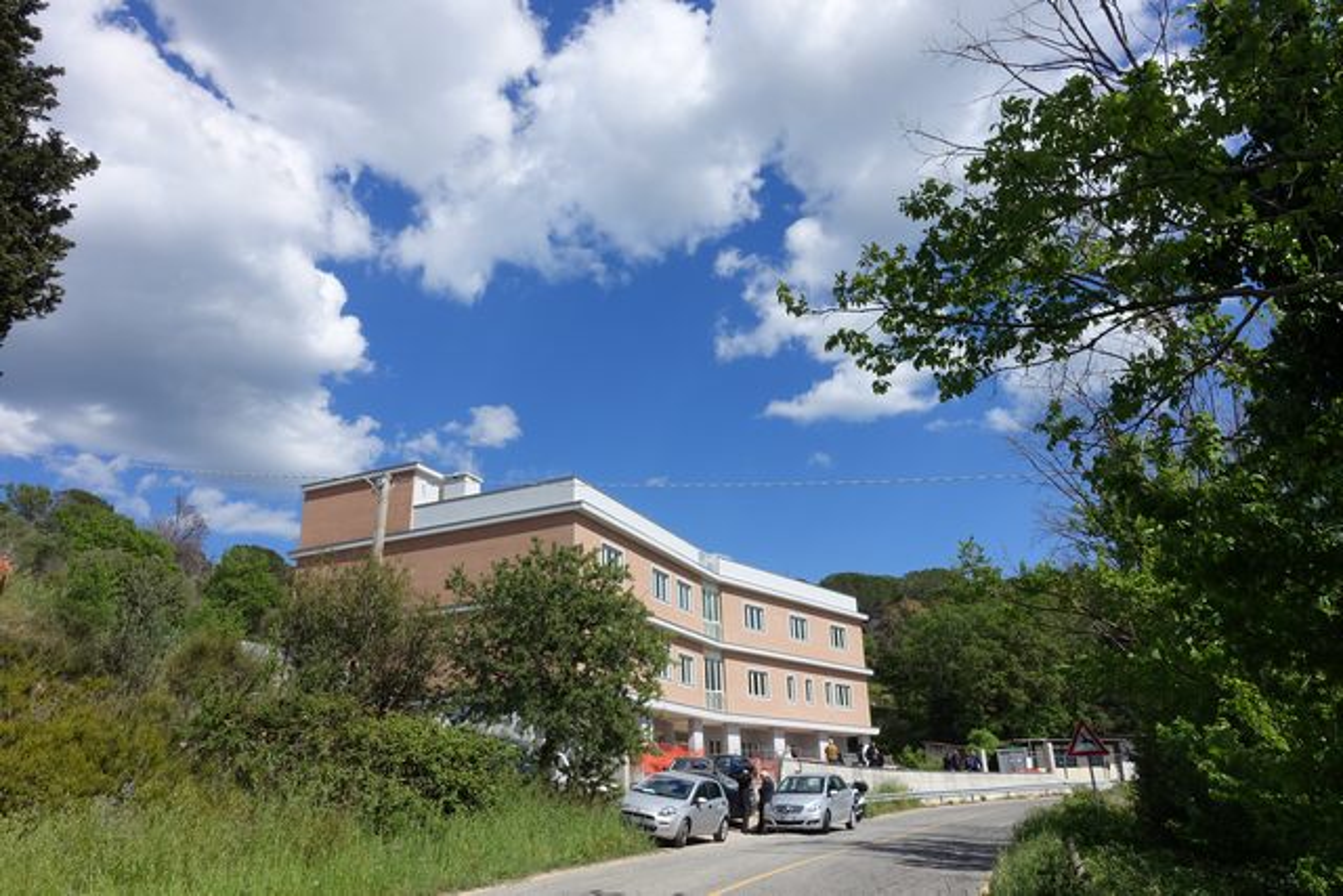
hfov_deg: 73.7
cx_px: 672
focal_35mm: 24
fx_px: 895
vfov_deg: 53.2
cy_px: 448
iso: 125
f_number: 10
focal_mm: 8.8
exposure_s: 1/250
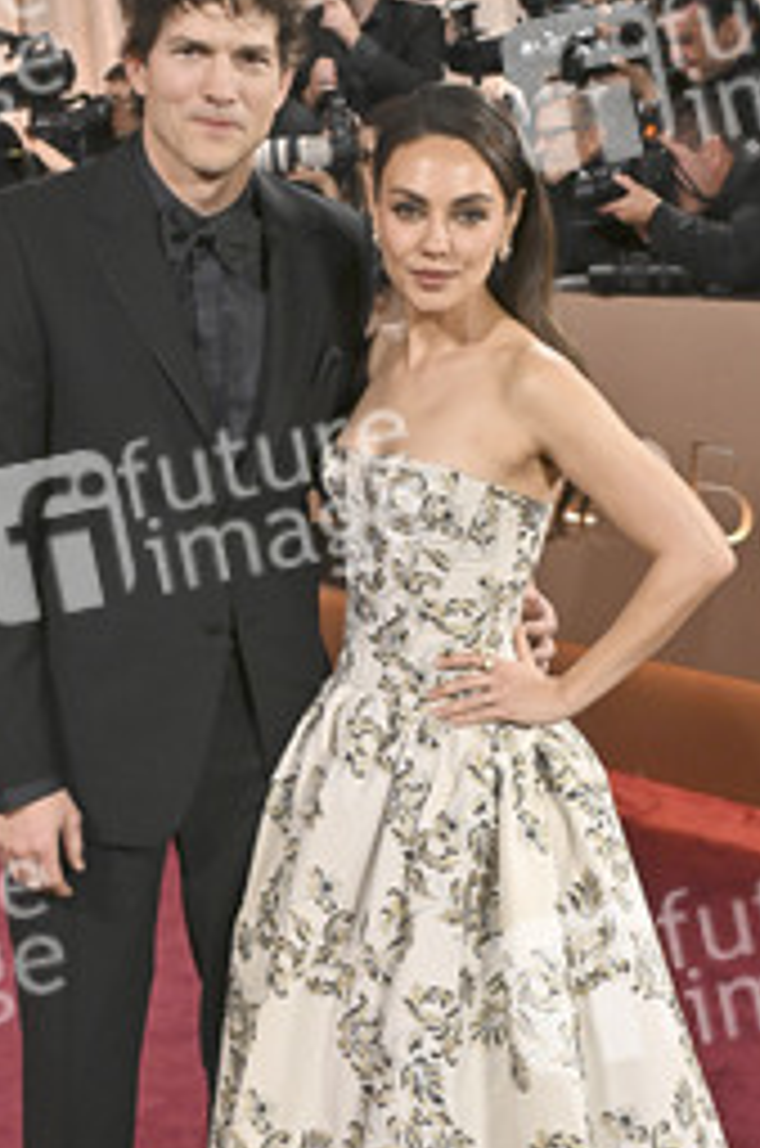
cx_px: 324
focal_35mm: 55
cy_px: 743
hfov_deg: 24.5
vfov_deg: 36.0
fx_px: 1749
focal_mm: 35
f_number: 5.6
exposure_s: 1/320
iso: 2500
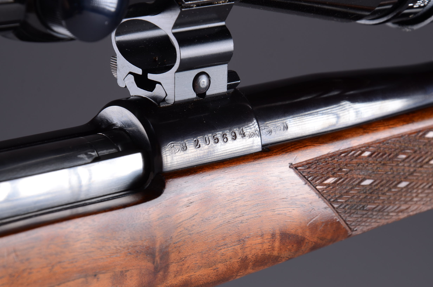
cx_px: 216
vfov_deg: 8.7
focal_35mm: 158
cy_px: 144
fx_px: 1890
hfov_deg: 13.1
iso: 125
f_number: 11
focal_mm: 105
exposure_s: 1/80
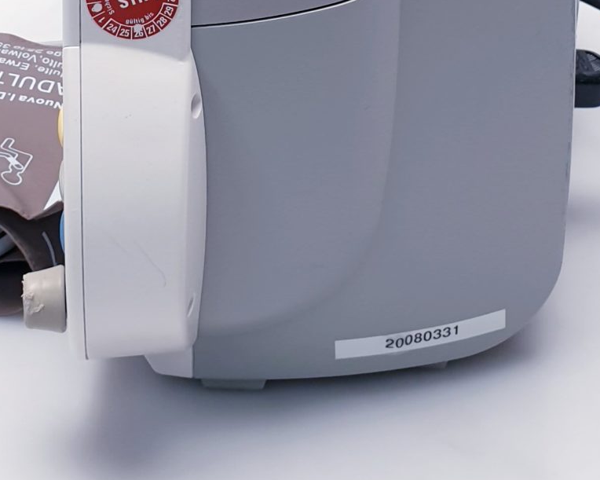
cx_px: 209
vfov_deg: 16.5
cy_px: -229
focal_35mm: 85
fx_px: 1509
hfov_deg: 22.4
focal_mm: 4.3
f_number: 2.4
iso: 64
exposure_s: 1/50
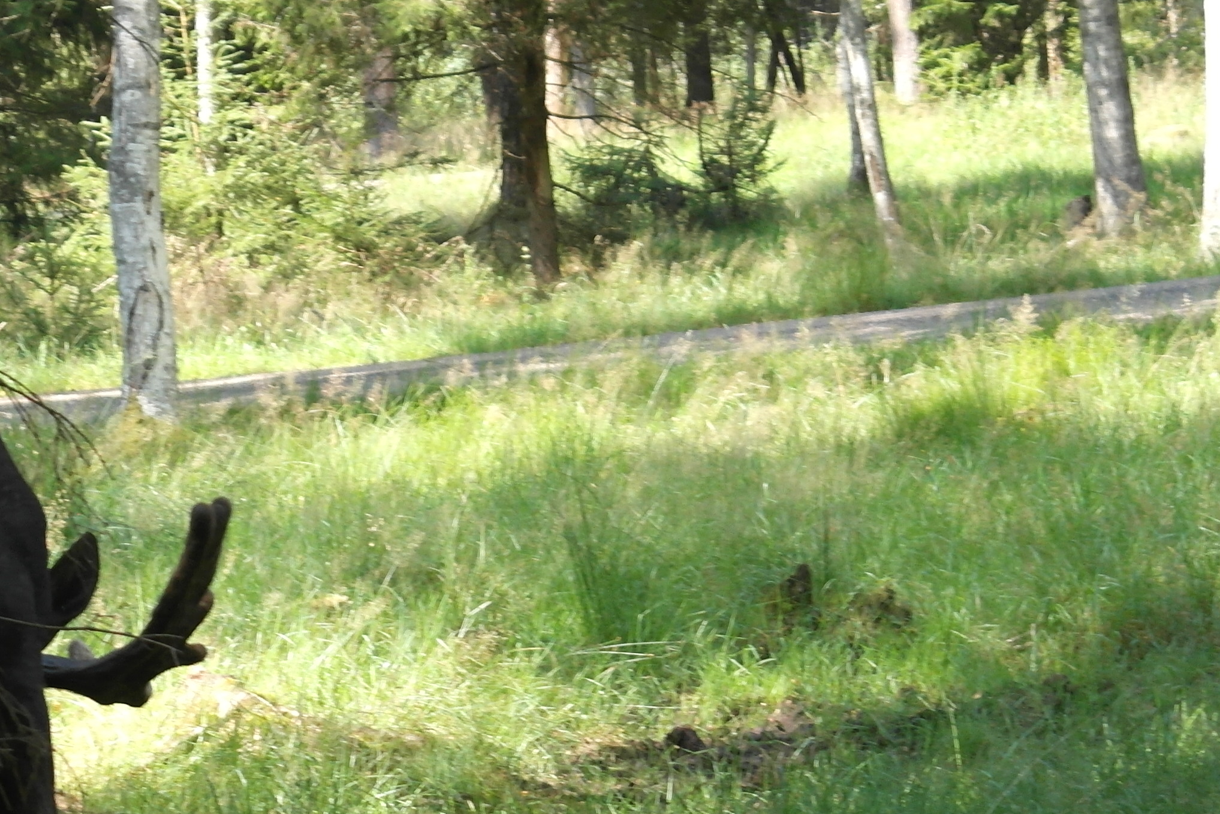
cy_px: 542
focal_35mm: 207
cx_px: 144
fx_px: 7015
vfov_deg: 6.6
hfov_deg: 9.9
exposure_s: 1/160
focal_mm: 50
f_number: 5.6
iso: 400
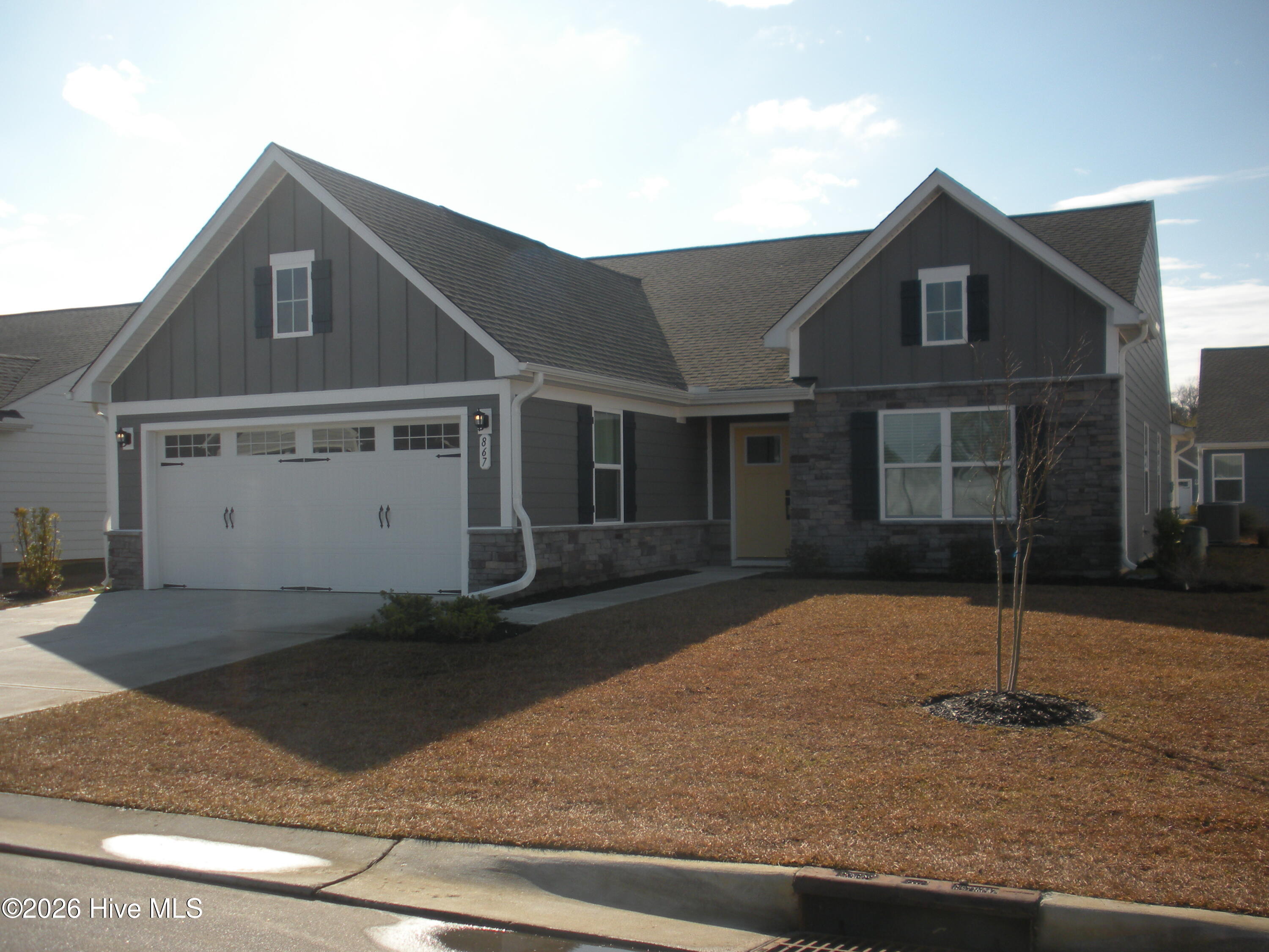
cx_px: 634
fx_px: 1283
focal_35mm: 35
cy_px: 476
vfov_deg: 40.7
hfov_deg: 52.6
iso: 64
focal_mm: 6.3
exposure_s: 1/740
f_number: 3.5
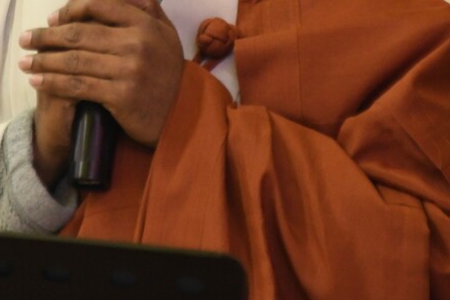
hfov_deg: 2.4
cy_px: -60
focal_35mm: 859
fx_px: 10737
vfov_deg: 1.6
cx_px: 150
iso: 4000
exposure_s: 1/125
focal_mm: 300
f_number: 5.6
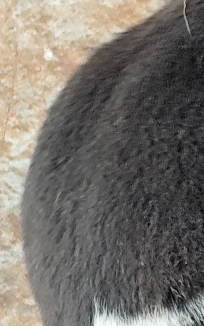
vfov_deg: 6.4
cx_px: 542
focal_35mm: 328
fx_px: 2918
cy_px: 285
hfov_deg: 3.9
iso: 160
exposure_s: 1/100
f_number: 1.65
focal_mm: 6.19
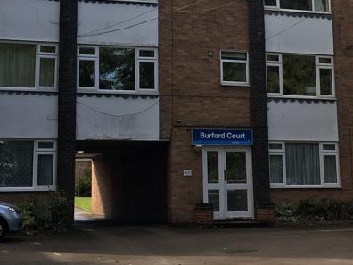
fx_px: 765
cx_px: 178
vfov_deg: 19.3
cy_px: 34
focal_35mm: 75
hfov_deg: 26.0
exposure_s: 1/569
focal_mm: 4.15
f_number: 2.2
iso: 25
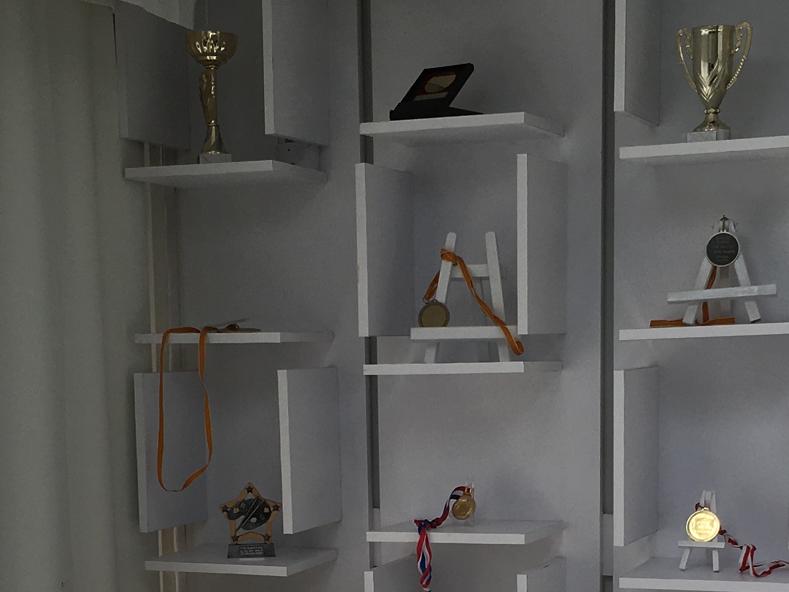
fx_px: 1709
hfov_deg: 26.0
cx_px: 416
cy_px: 635
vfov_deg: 18.9
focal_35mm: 75
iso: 25
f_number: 2.2
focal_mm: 4.15
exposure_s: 1/318
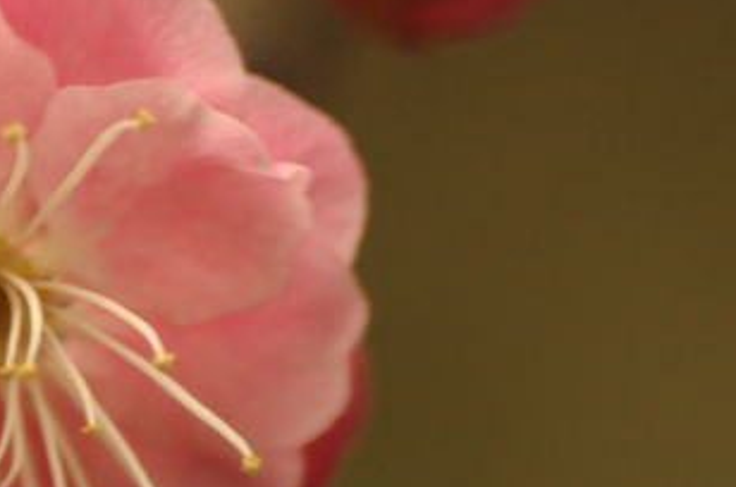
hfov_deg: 1.8
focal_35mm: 1170
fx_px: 23870
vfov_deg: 1.2
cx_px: -143
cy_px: 271
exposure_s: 1/60
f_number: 5.6
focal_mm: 300
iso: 800
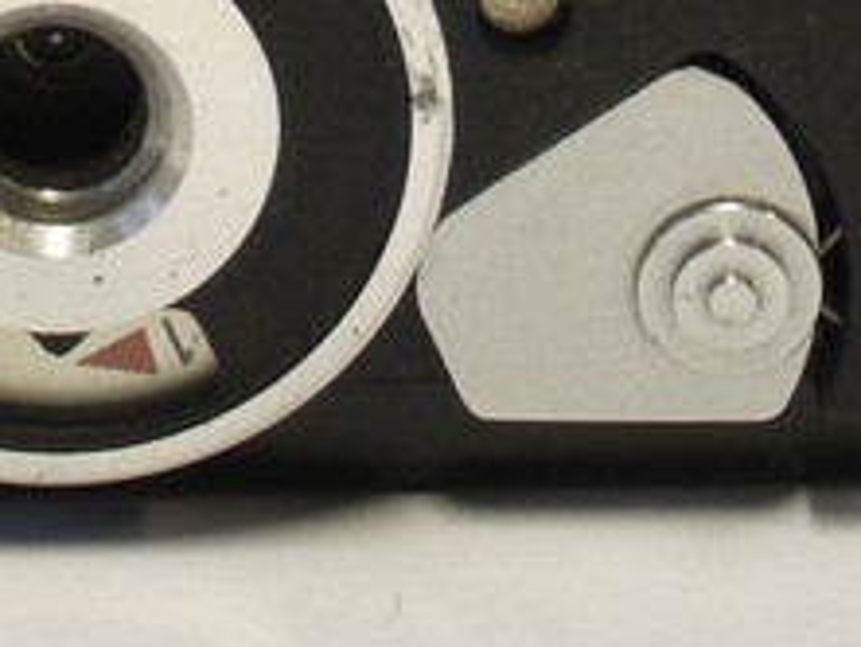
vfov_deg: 4.5
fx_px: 8113
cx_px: 214
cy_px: -865
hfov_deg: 6.1
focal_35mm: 326
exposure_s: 1/10
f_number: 9
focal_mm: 30
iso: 400
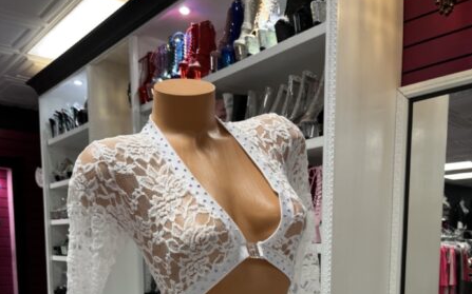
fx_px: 476
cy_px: 302
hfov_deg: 52.8
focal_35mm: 37
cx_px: 235
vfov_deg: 31.5
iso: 80
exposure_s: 1/60
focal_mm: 5.1
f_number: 1.6
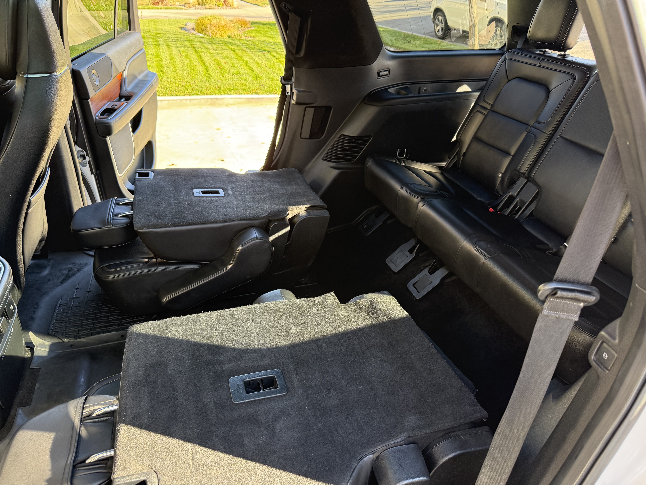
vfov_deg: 56.8
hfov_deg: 71.6
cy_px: 242
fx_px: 448
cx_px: 323
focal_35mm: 24
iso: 200
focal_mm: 6.76
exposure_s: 1/145
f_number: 1.78
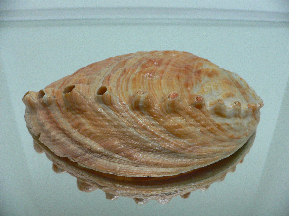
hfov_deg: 52.6
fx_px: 292
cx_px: 144
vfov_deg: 40.7
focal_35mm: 35
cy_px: 108
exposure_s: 1/50
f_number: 2.8
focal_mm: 4.6
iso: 200
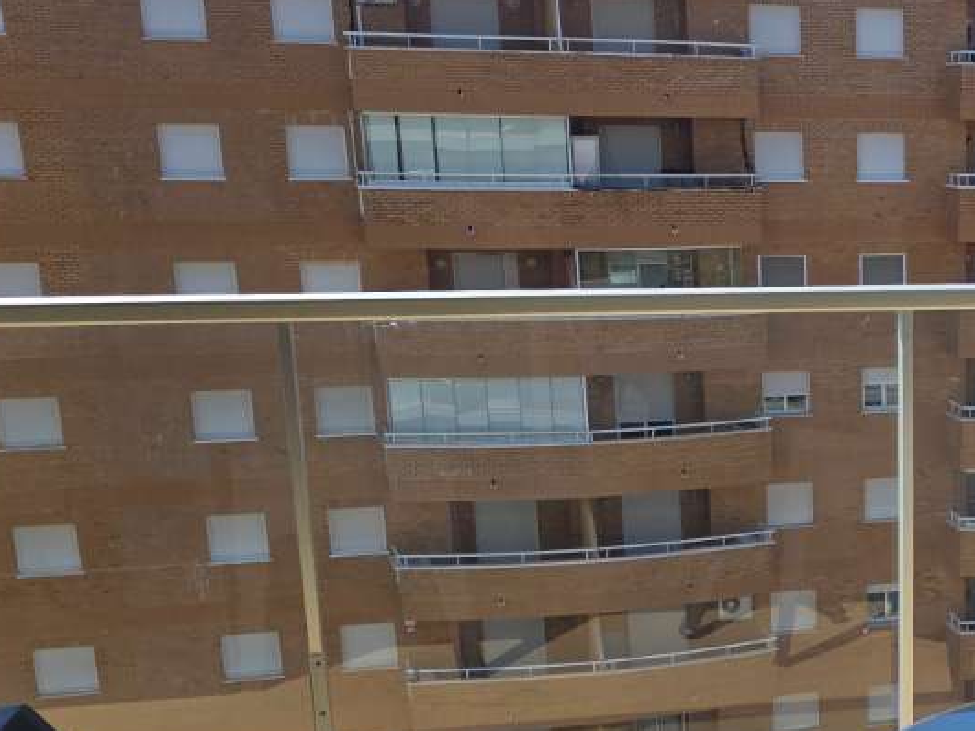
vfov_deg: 22.1
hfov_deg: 27.9
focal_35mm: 65
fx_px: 1830
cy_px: 642
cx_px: 1001
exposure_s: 1/5153
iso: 80
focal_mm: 6.3
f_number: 1.7
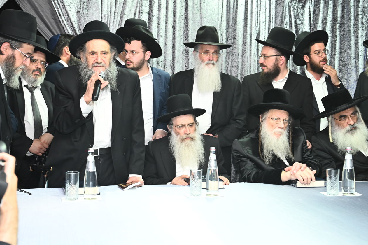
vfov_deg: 22.2
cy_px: 121
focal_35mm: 61
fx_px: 623
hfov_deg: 32.9
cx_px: 177
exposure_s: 1/200
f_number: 5
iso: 2000
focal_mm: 55
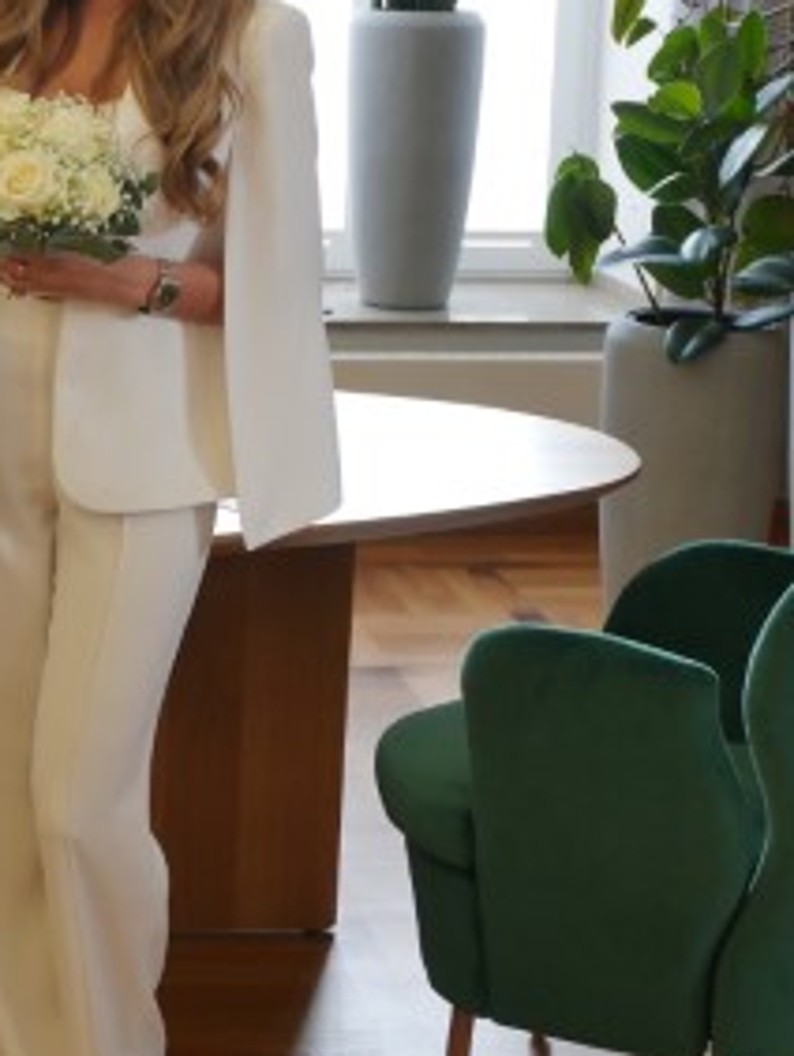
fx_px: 2351
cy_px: 268
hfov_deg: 18.4
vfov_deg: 25.0
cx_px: -101
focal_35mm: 77
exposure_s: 1/60
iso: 500
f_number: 4
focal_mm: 17
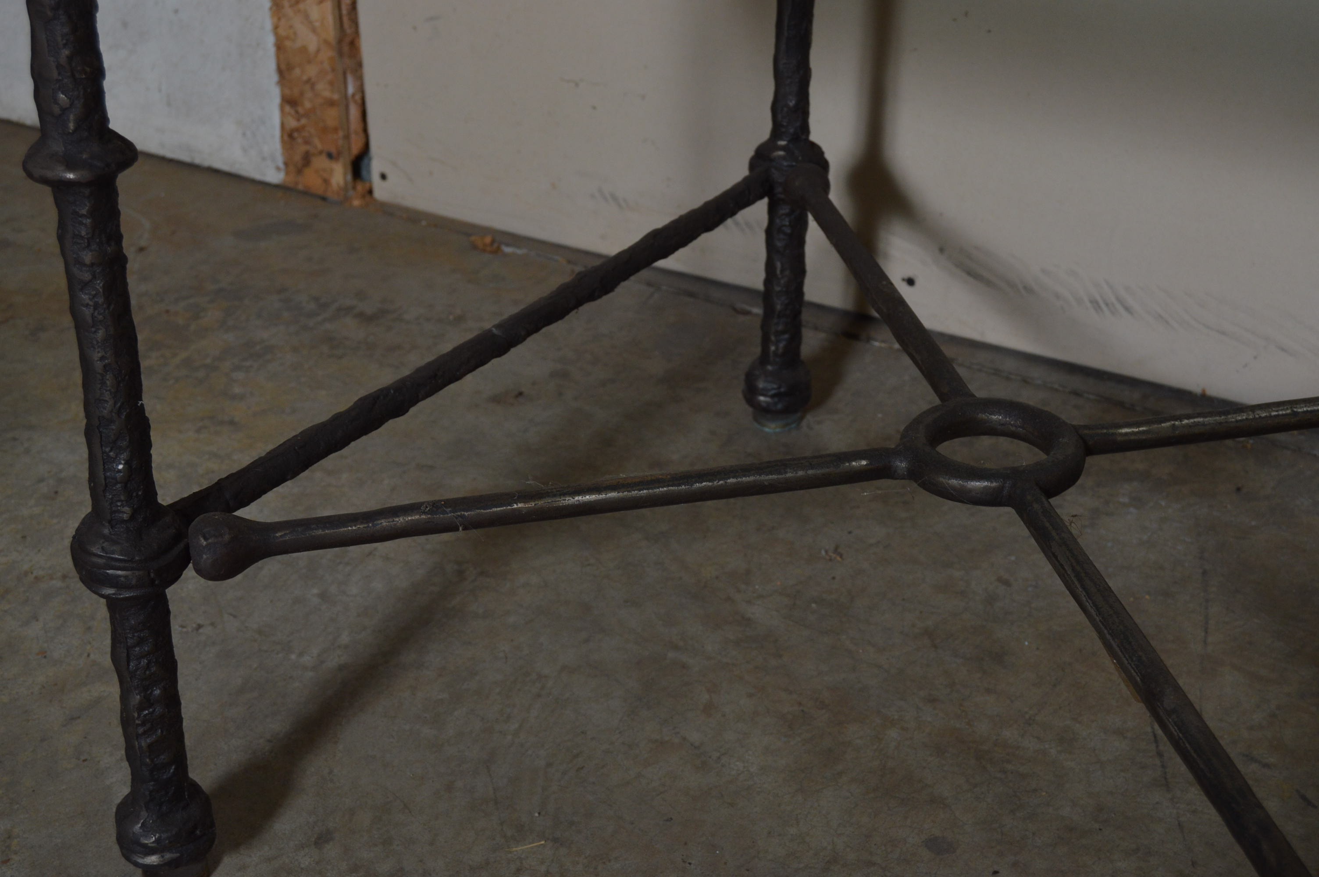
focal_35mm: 57
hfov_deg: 35.1
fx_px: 2087
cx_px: 660
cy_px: 438
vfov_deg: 23.7
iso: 400
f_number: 6.3
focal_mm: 38
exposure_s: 1/100
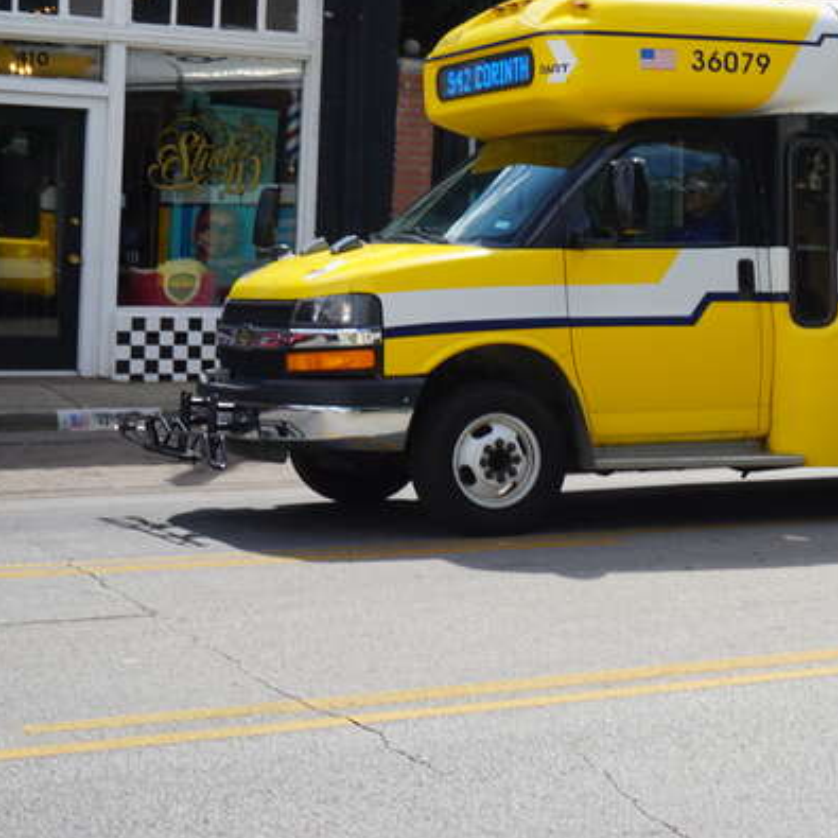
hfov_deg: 22.2
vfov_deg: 23.0
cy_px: 283
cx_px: 838
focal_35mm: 75
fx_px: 2050
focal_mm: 29
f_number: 11
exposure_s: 1/125
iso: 100
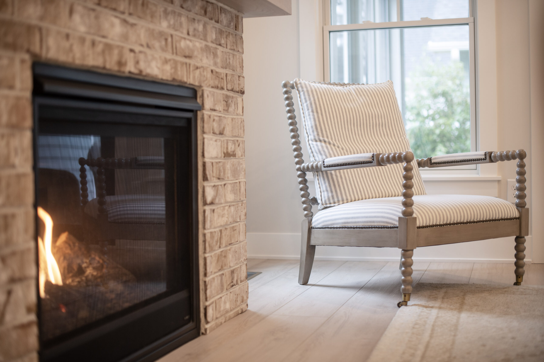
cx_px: 272
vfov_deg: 27.0
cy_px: 181
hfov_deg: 39.6
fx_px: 755
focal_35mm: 50
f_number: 2
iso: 400
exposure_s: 1/160
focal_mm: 50
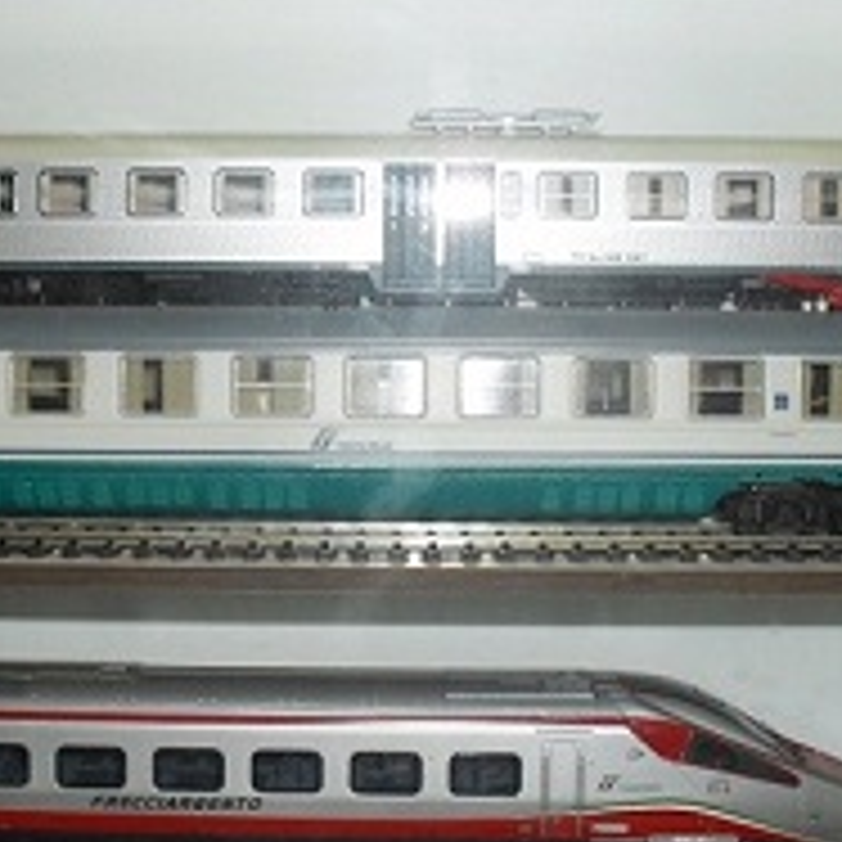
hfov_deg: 27.7
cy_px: 439
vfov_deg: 27.7
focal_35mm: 62
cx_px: 369
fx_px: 1706
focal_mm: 6.3
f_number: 3.2
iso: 200
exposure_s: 1/45
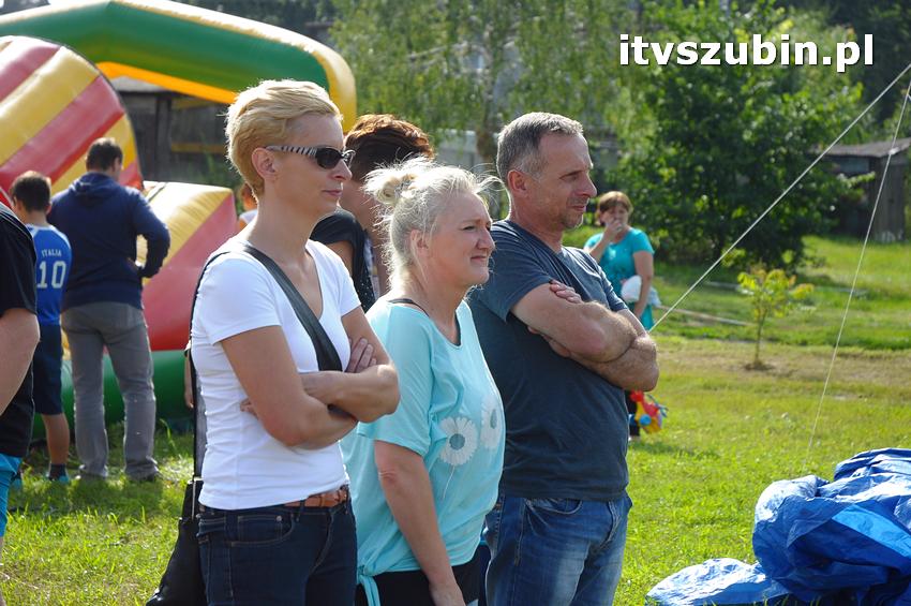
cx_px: 456
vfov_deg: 13.0
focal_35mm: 105
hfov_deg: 19.5
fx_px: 2654
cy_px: 303
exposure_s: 1/1000
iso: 400
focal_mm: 70
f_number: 6.3
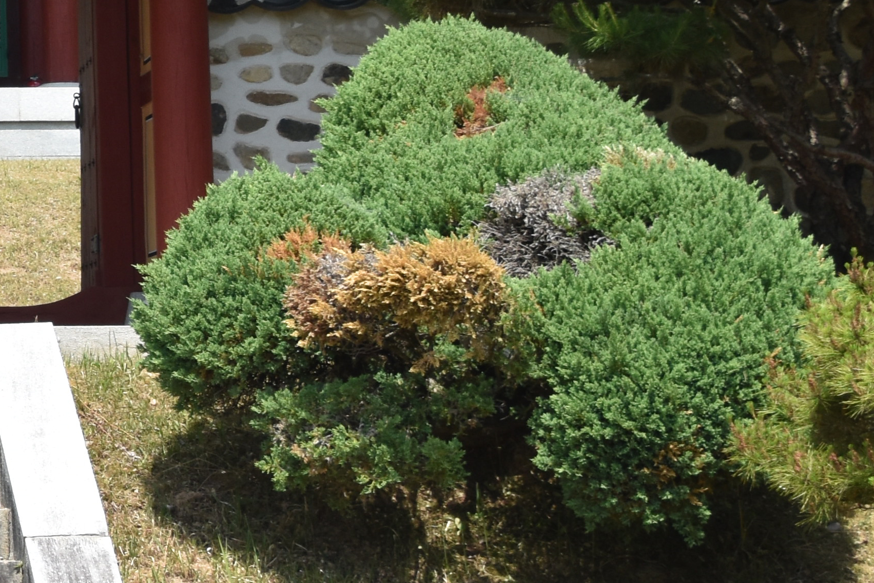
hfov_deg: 13.2
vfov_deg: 9.2
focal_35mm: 148
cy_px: -35
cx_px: -404
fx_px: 3593
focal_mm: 28
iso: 200
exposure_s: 1/320
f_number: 9
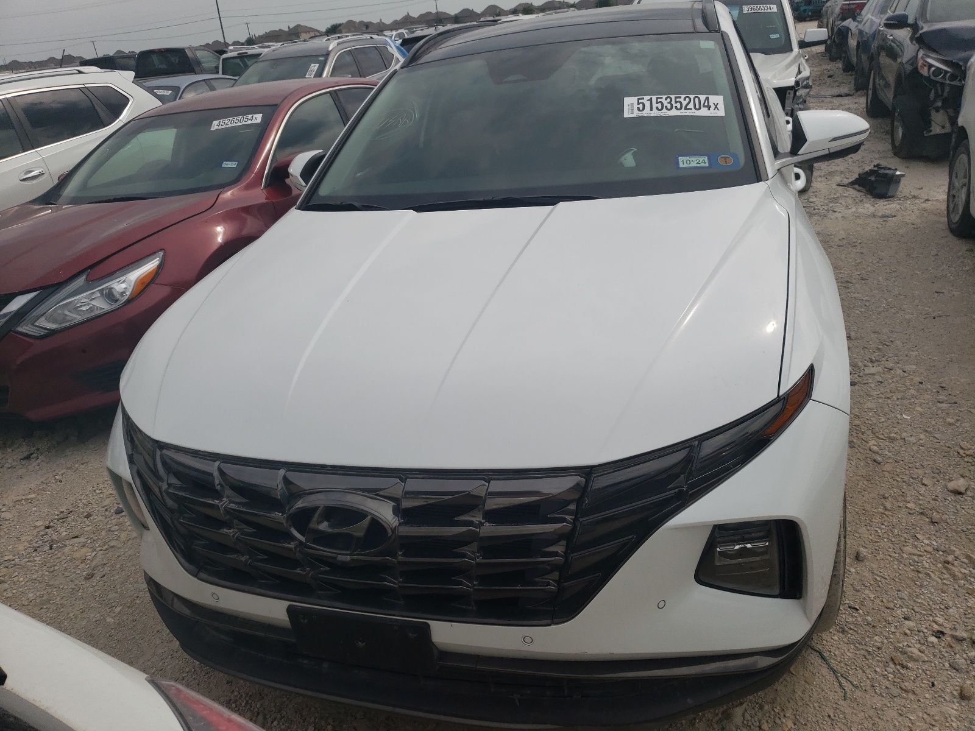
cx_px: 488
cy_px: 366
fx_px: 732
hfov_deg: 67.3
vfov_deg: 53.1
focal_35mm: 26
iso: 50
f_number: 1.5
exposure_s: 1/5000
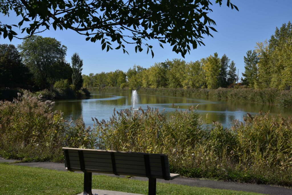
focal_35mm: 62
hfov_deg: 32.4
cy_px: 98
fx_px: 503
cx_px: 146
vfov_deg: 21.9
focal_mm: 62
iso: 50
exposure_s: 1/40
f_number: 14
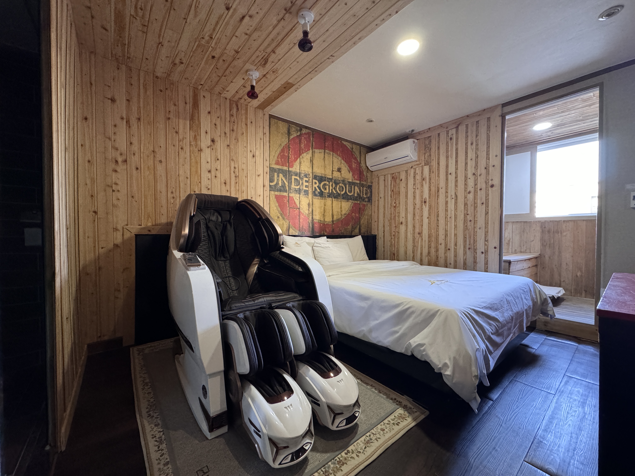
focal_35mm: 14
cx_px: 318
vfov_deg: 85.7
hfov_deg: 102.1
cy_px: 238
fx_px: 257
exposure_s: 1/60
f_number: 2.2
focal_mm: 2.22
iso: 800
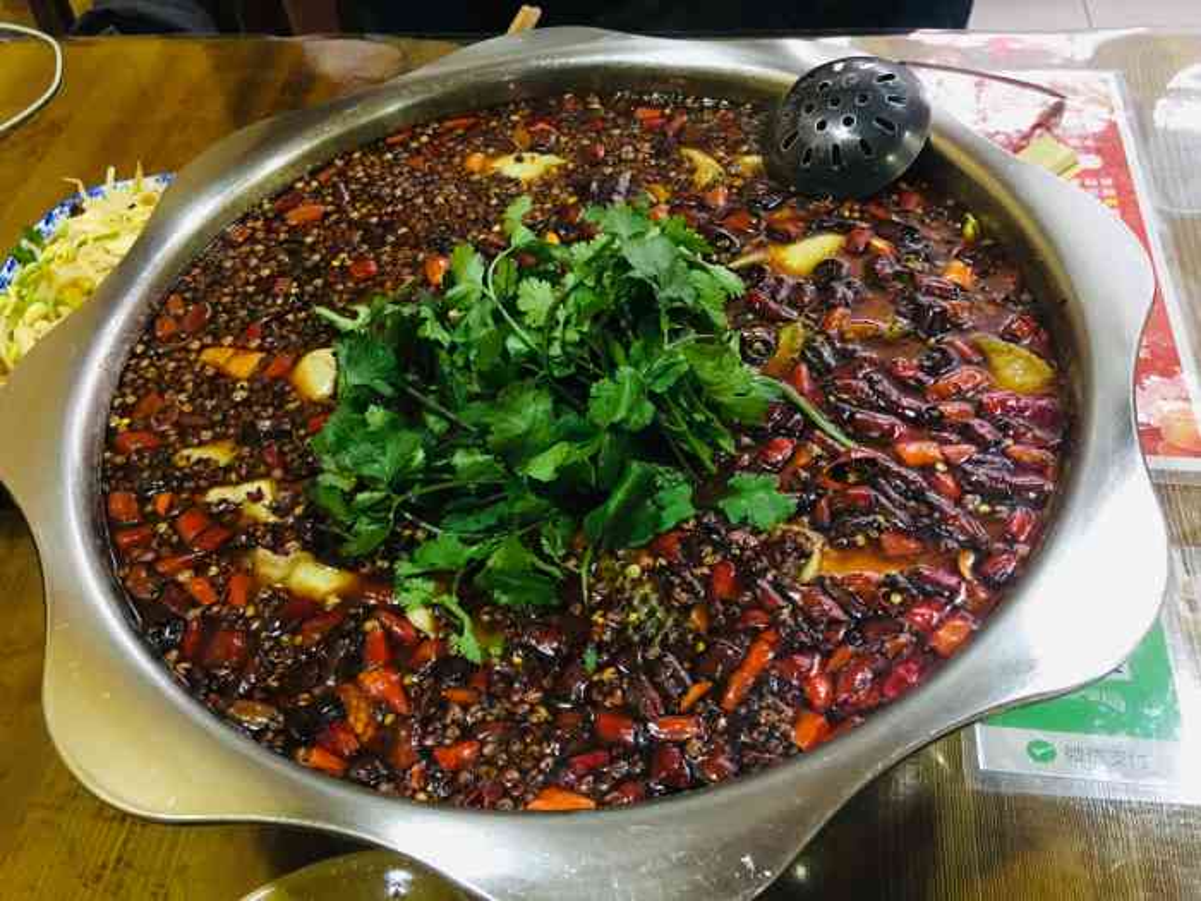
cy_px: 450
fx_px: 1006
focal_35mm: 29
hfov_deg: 61.7
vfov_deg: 48.2
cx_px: 600
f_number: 2.2
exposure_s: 1/8
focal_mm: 4.15
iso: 100
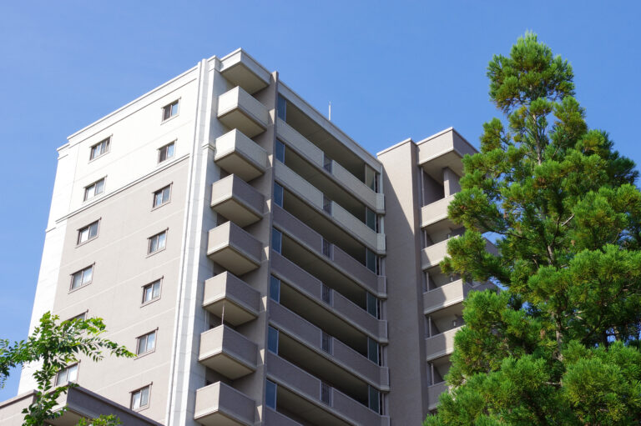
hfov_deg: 31.4
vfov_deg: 21.2
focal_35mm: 64
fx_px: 1139
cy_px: 213
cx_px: 320
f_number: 11
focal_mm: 43
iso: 200
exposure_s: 1/160
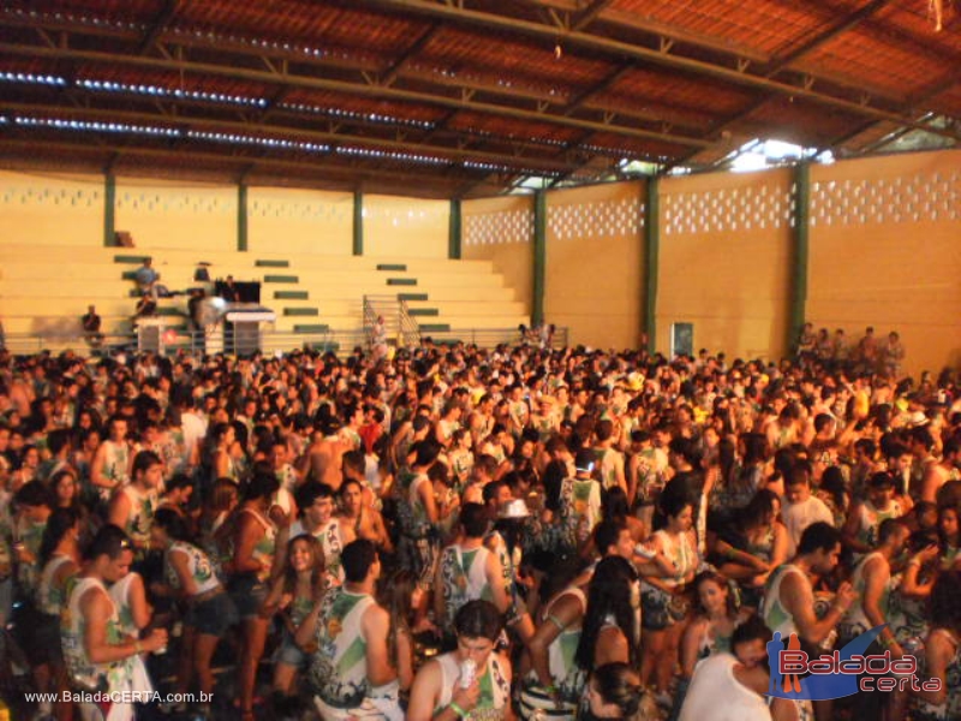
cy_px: 360
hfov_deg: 51.4
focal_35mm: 36
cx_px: 480
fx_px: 999
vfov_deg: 39.7
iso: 800
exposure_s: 1/30
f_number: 3.1
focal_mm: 6.3
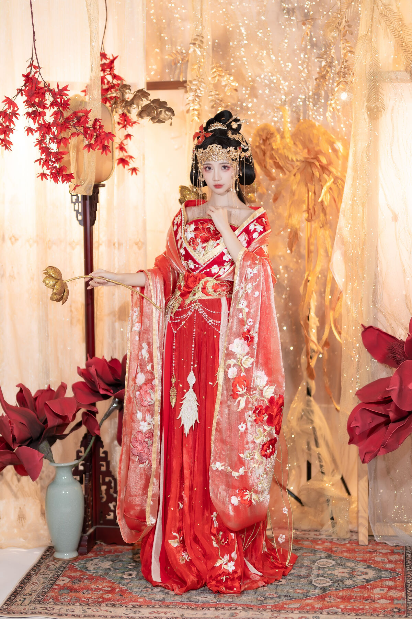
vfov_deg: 23.9
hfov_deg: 16.1
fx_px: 1459
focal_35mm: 85
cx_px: 206
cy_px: 310
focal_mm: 85
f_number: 1.4
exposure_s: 1/250
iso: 100
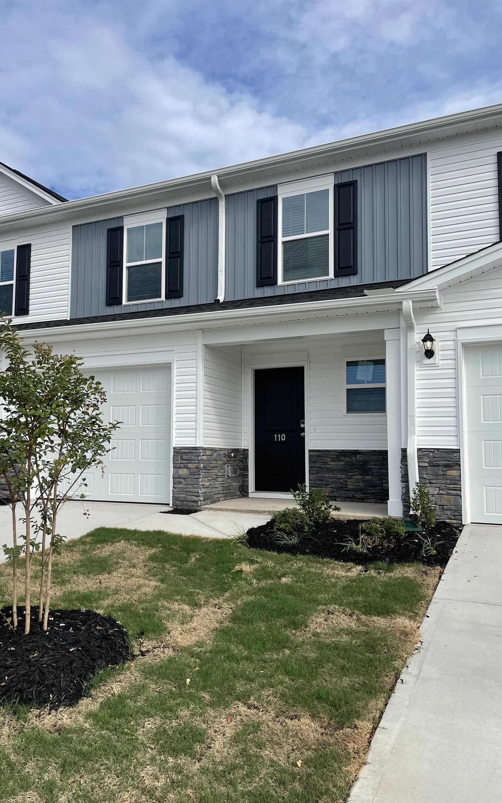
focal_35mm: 28
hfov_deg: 44.3
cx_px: 198
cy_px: 408
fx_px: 613
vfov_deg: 66.5
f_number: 1.6
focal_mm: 4.2
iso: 32
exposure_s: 1/3125
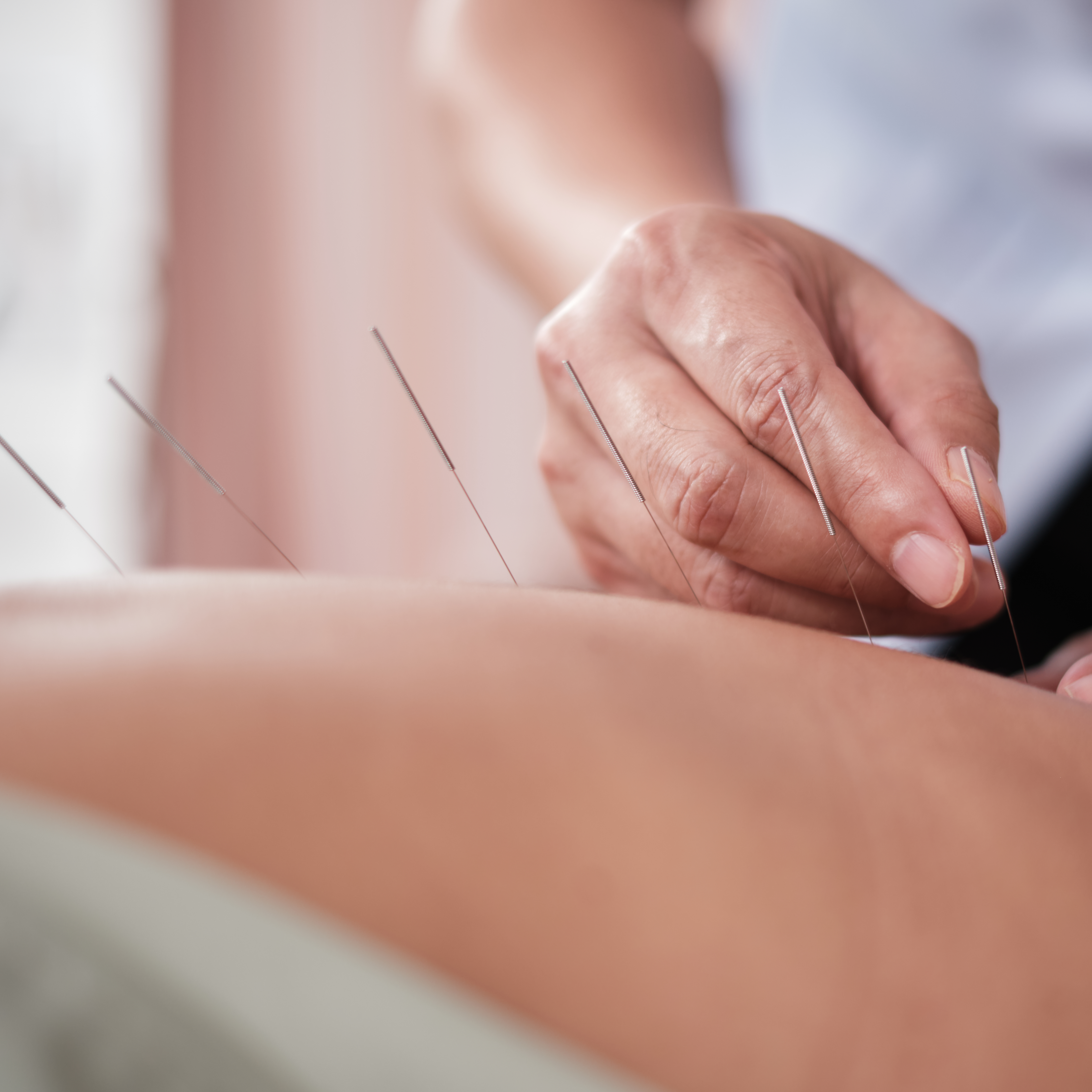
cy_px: 545
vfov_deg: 25.4
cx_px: 741
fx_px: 2427
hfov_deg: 25.2
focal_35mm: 68
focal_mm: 35
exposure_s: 1/50
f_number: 1.6
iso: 80
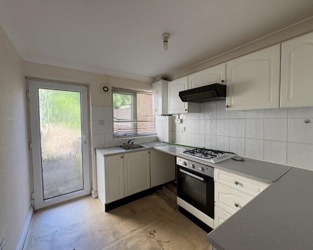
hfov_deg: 96.8
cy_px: 124
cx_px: 155
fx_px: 139
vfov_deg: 84.0
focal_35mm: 15
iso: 80
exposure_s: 1/99
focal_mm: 2.22
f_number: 2.2
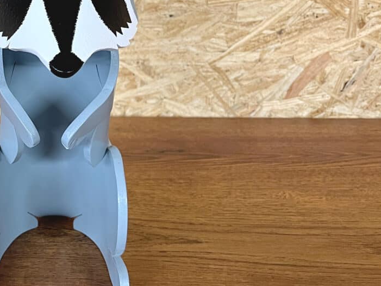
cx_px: -4
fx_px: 627
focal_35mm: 57
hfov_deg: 31.2
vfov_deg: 25.4
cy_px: 77
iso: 200
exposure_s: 1/60
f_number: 1.6
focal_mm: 5.1
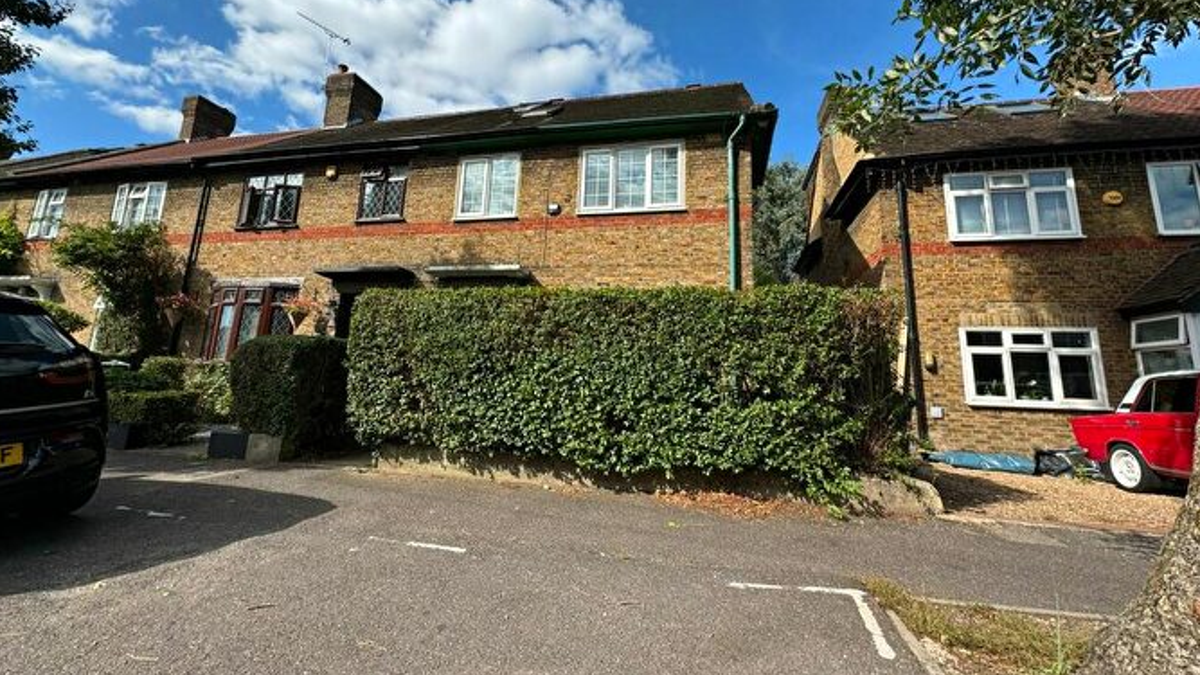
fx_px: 509
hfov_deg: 99.4
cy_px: 289
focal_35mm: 16
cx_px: 596
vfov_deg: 66.7
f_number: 2.2
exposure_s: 1/921
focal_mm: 2.22
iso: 40
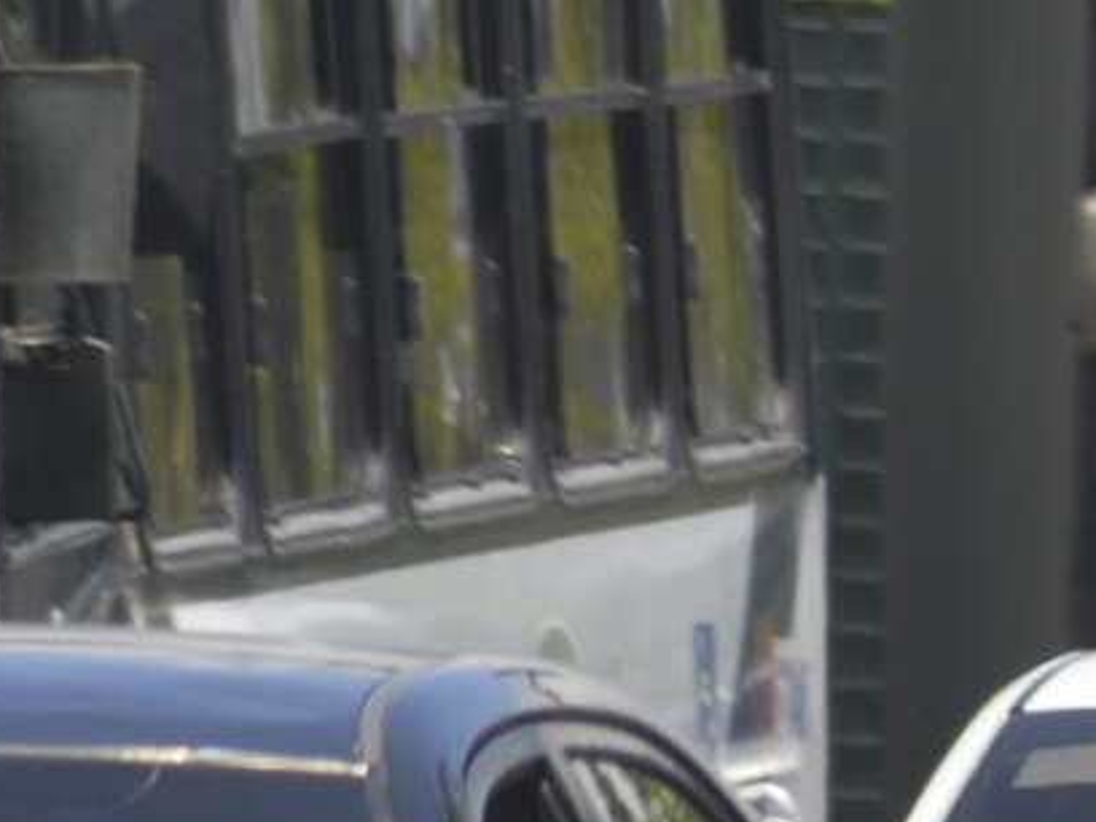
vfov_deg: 1.0
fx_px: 47714
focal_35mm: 1507
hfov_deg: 1.3
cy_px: 316
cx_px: 2928
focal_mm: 250
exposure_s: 1/200
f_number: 8
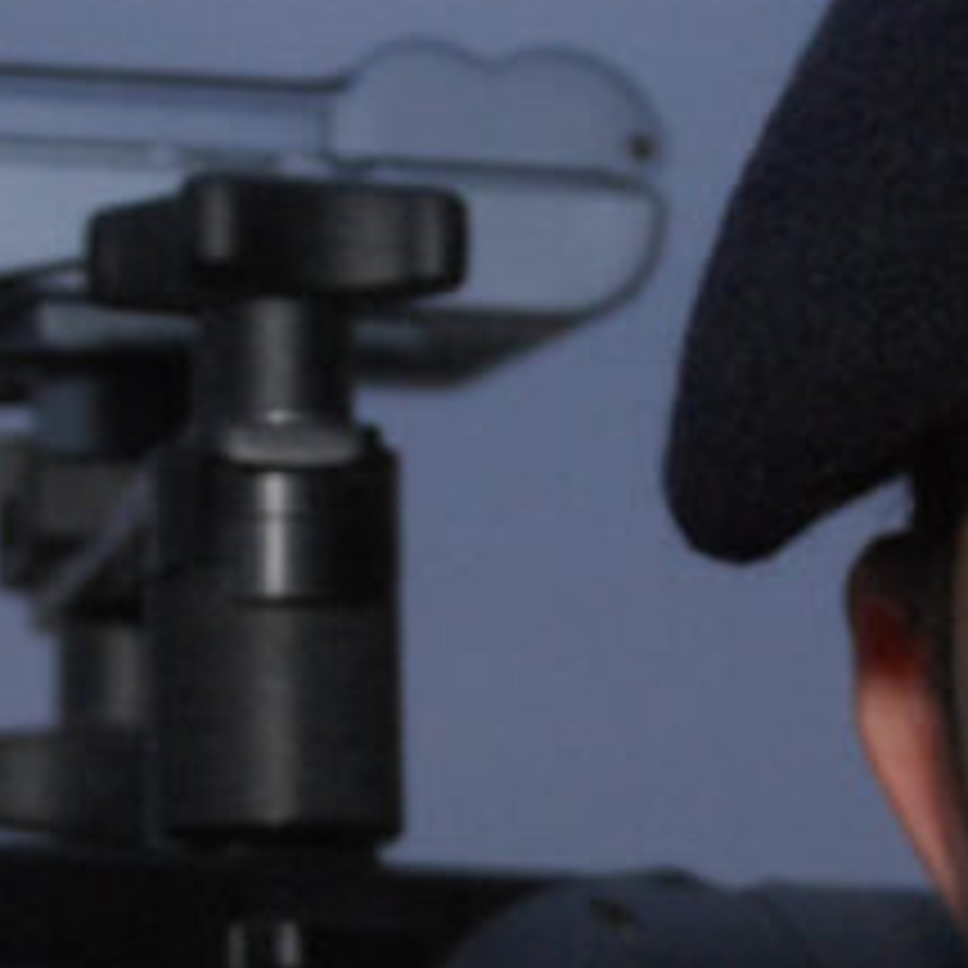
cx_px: 410
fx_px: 10104
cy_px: 1148
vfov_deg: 5.5
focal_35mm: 319
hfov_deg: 5.5
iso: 640
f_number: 5.6
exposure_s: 1/100
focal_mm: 45
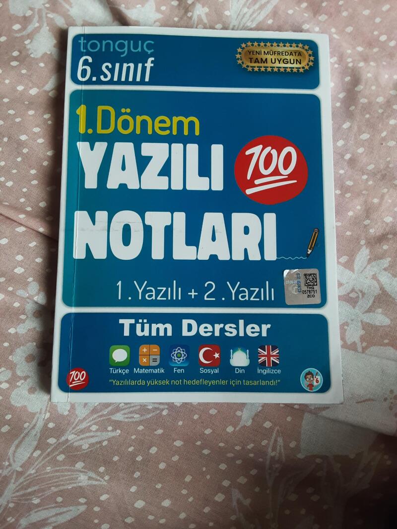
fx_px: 413
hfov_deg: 51.3
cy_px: 264
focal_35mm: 27
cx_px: 198
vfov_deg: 65.3
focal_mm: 2.91
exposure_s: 1/50
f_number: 1.9
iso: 100
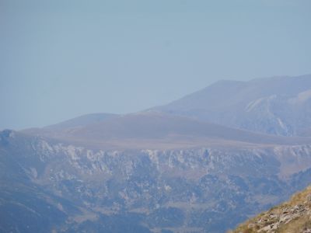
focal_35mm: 456
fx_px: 4097
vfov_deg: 3.3
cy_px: 116
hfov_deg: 4.3
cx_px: 156
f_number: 6.3
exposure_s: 1/640
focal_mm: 81.7
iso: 100
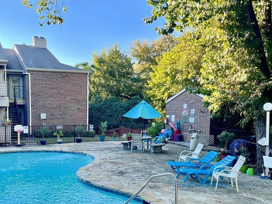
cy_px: 142
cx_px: 89
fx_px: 306
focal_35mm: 39
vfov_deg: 36.3
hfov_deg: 47.1
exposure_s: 1/496
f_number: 1.6
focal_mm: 4.2
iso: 32
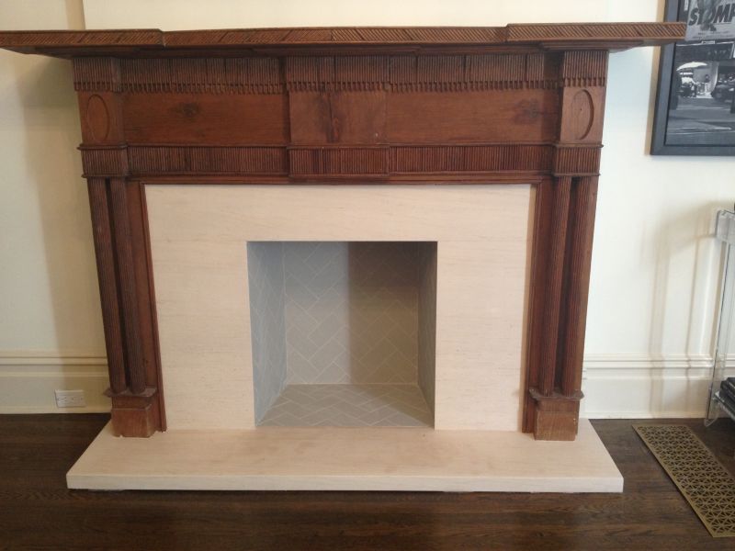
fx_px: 743
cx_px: 368
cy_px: 276
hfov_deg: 52.6
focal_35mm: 35
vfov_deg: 40.7
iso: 125
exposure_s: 1/20
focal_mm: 4.28
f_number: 2.4
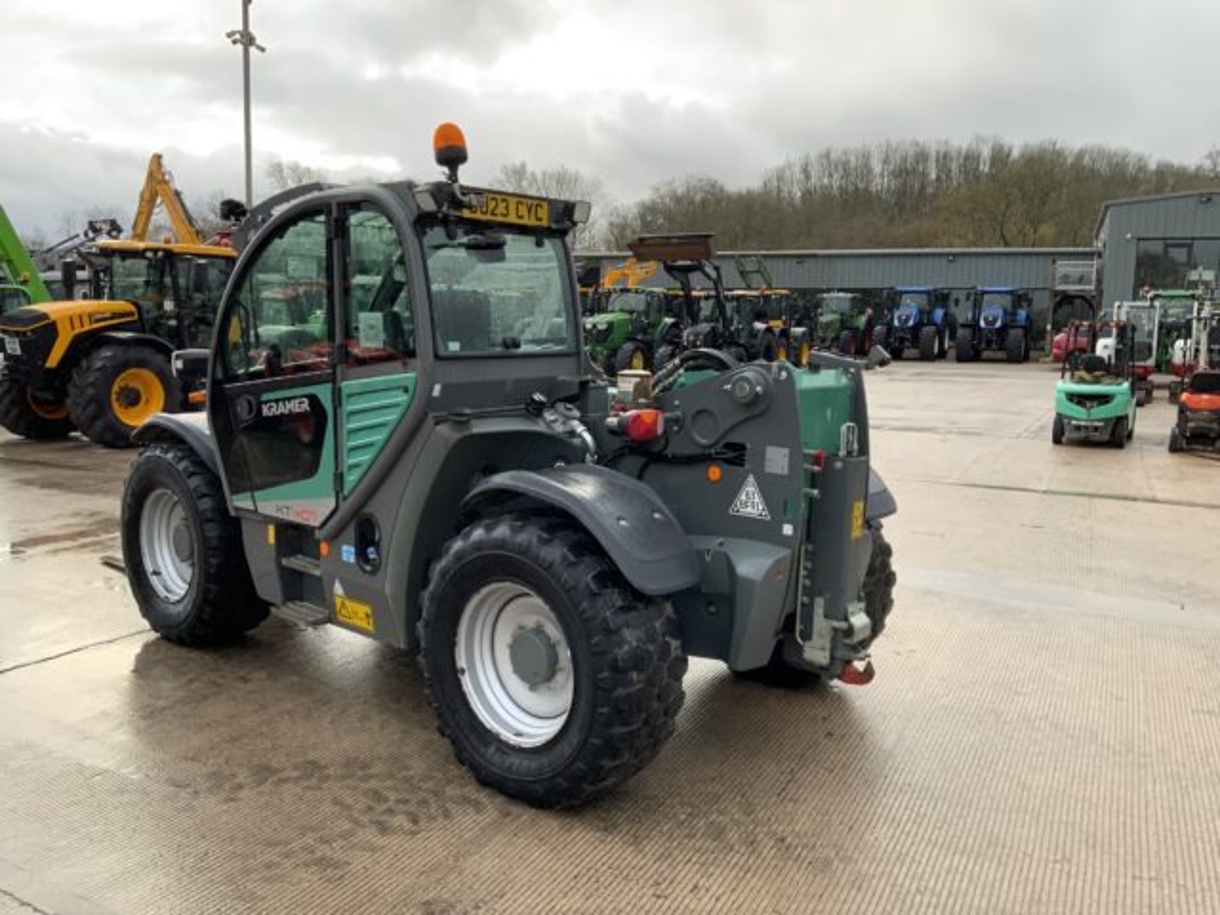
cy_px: 458
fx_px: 1022
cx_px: 610
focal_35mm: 29
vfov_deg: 48.2
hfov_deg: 61.7
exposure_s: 1/148
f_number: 1.8
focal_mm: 3
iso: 16
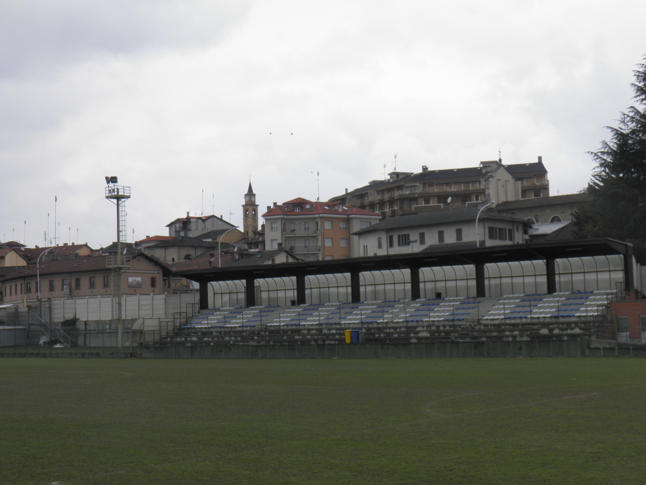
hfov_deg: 34.9
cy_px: 242
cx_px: 323
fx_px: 1026
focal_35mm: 55
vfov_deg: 26.6
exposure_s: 1/250
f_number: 5.8
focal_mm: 10
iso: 50
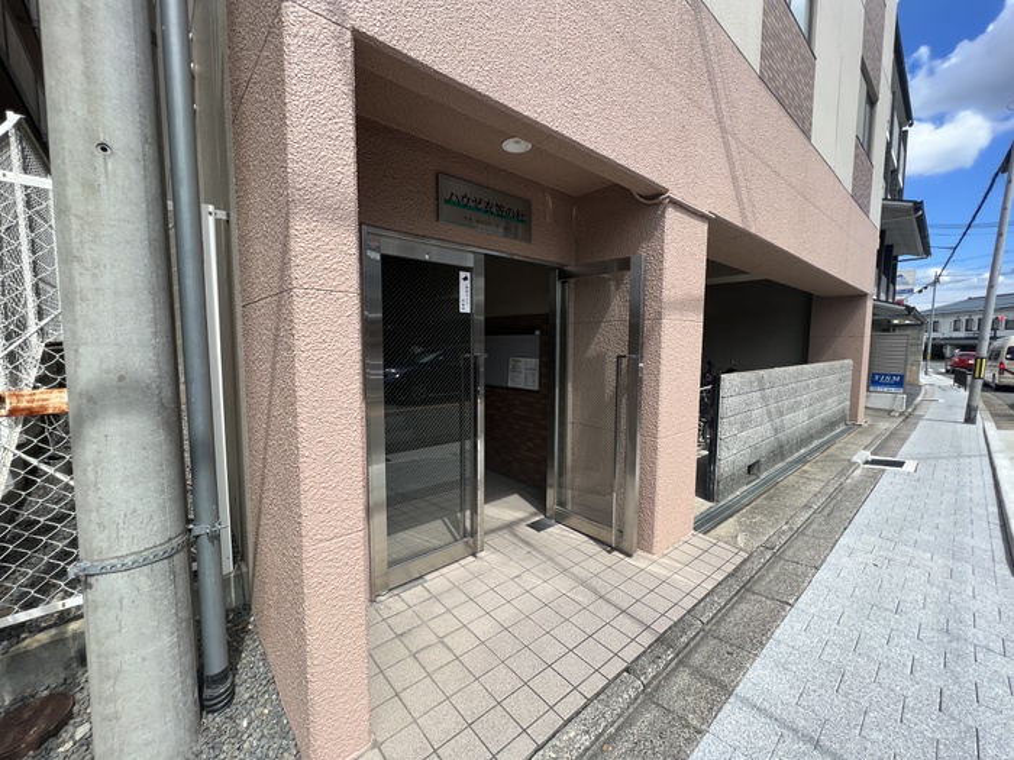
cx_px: 507
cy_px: 380
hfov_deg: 106.2
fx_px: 381
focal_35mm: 13
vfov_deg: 89.9
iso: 32
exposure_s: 1/861
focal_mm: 1.57
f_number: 1.8
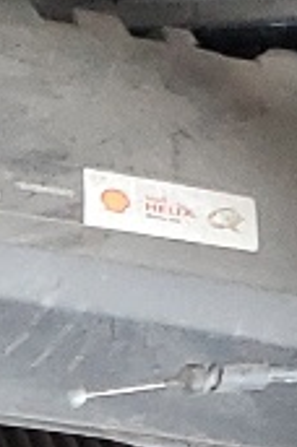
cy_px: 873
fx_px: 3131
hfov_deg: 4.7
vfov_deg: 7.8
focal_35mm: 252
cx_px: -1107
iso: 170
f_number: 1.5
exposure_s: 1/60.2
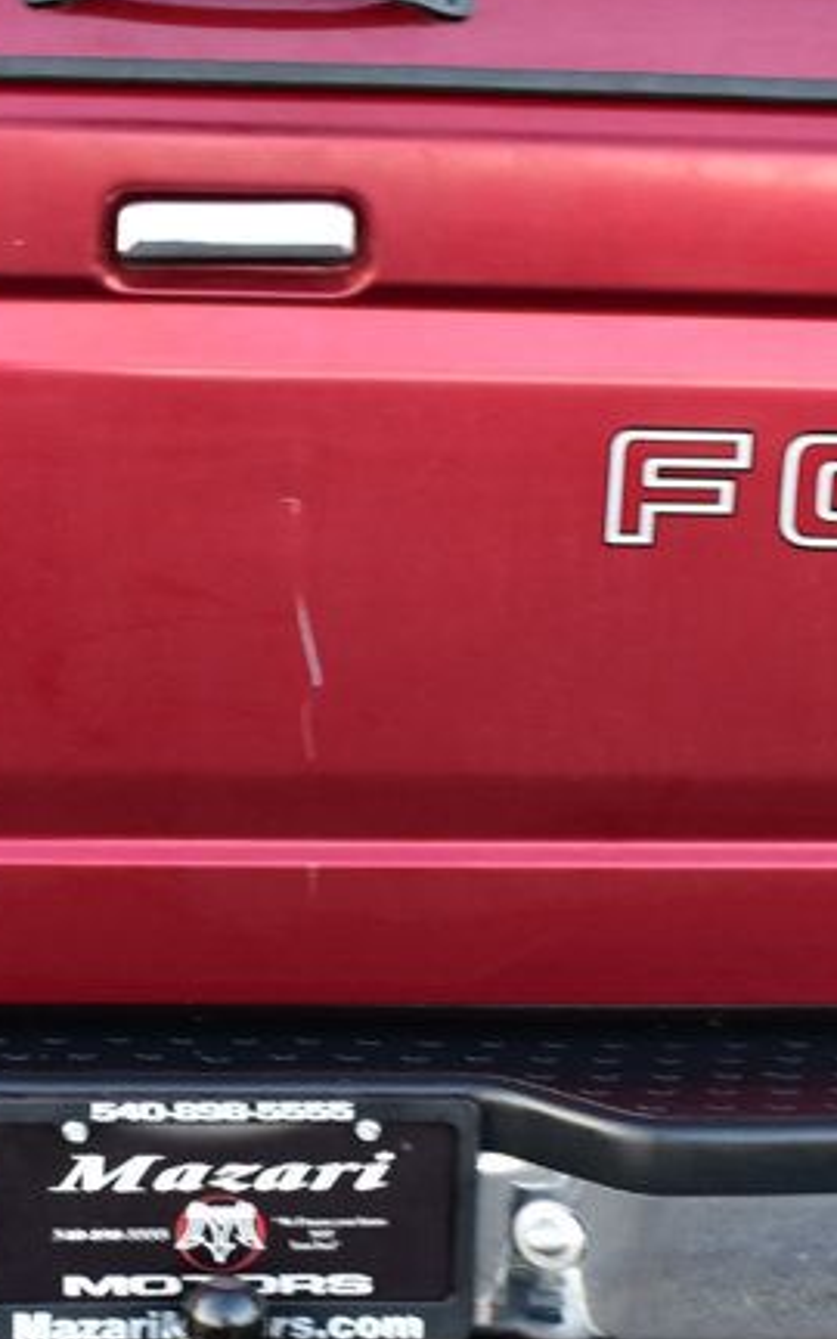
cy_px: 970
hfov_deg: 15.0
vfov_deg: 23.6
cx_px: 301
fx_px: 3175
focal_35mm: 87
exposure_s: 1/20
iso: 400
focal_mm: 24
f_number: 6.3
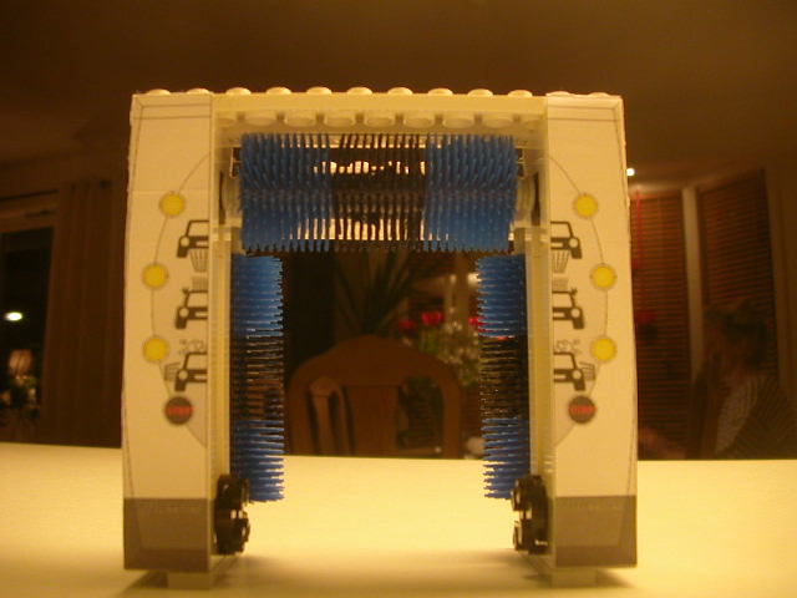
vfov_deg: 38.7
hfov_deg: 50.1
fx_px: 852
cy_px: 299
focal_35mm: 37
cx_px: 398
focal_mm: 5.6
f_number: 2.7
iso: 150
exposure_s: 1/29.2
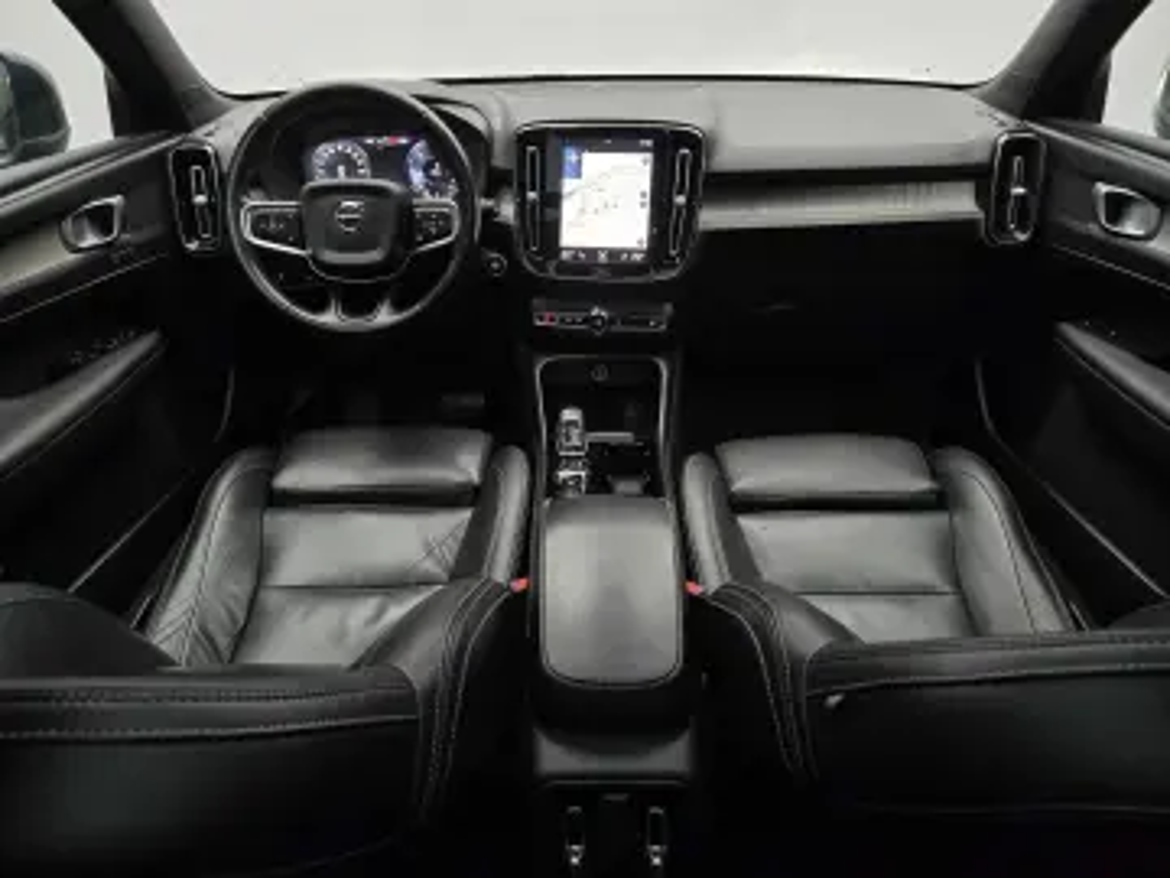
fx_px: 777
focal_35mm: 23
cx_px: 585
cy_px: 439
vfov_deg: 58.9
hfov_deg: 73.9
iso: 200
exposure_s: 1/100
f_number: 1.8
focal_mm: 5.4
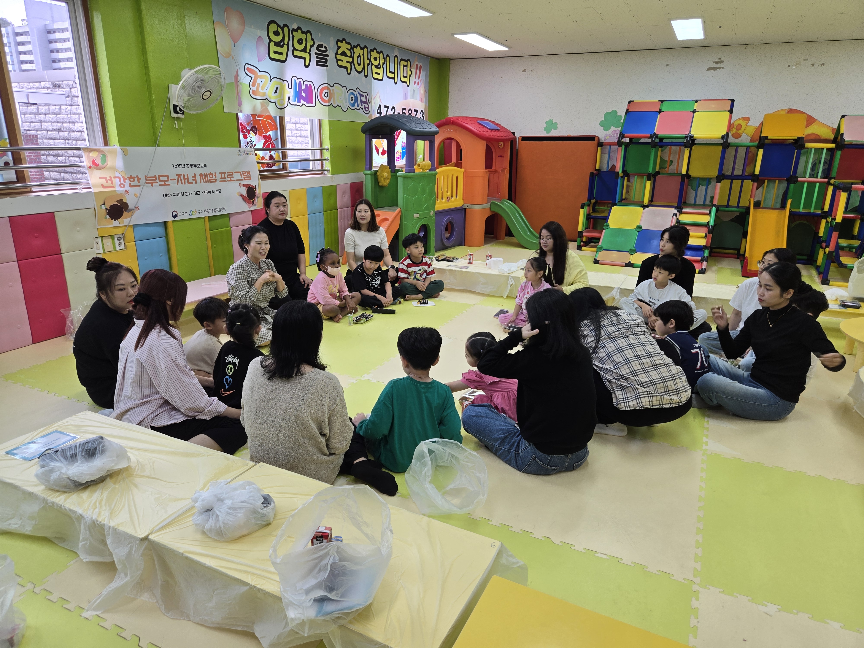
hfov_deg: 73.9
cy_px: 324
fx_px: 574
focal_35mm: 23
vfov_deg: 58.9
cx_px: 432
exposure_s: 1/120
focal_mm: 5.4
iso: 50
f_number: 1.8
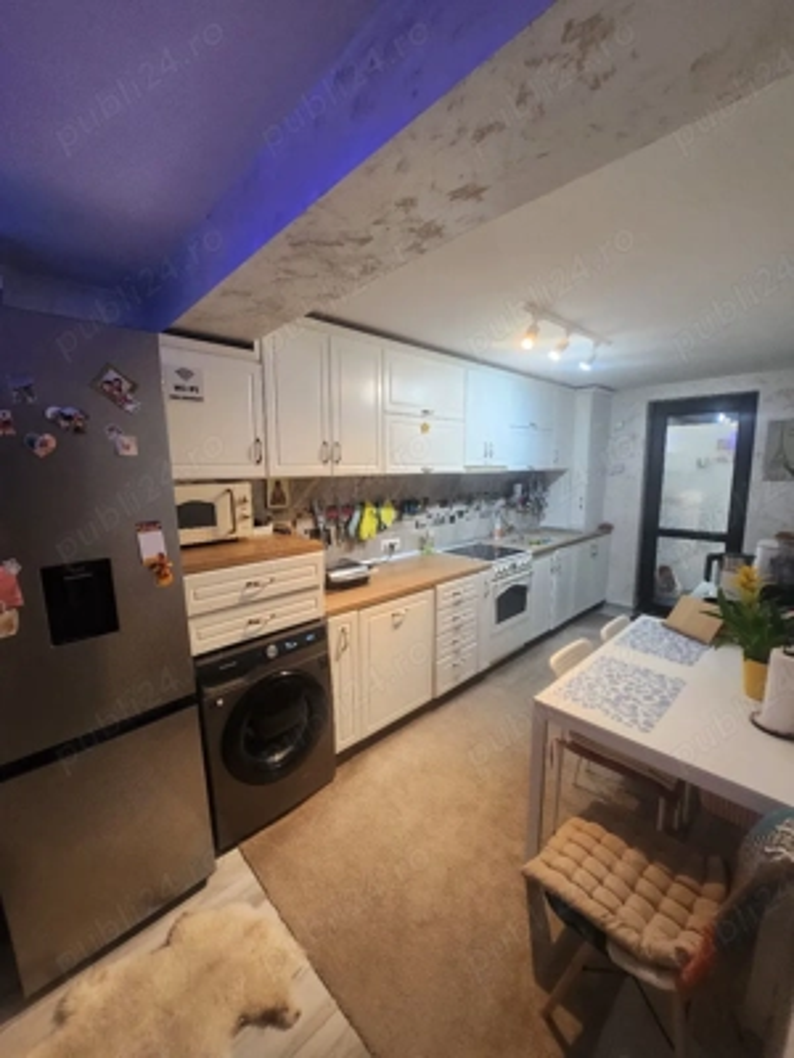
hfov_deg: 89.9
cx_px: 397
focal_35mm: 13
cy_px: 529
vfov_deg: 106.2
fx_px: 398
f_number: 2.2
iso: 320
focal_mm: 1.7
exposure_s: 1/33.4
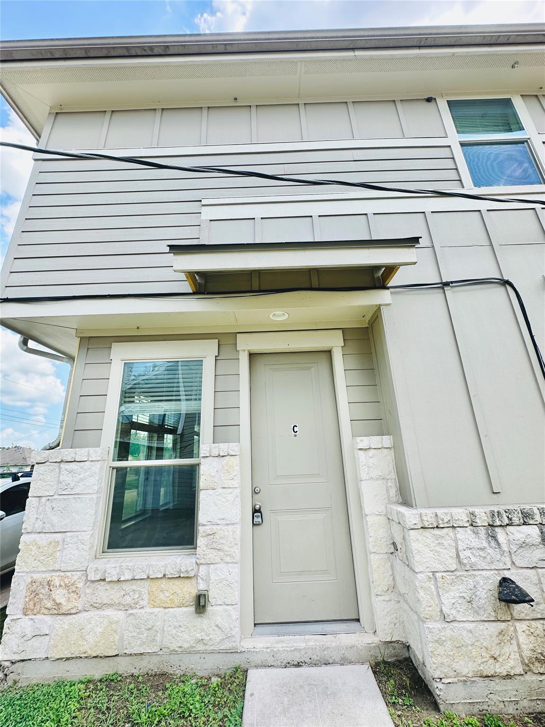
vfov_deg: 102.1
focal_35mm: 14
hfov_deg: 85.7
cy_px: 364
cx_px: 272
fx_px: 294
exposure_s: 1/525
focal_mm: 2.22
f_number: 2.2
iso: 40
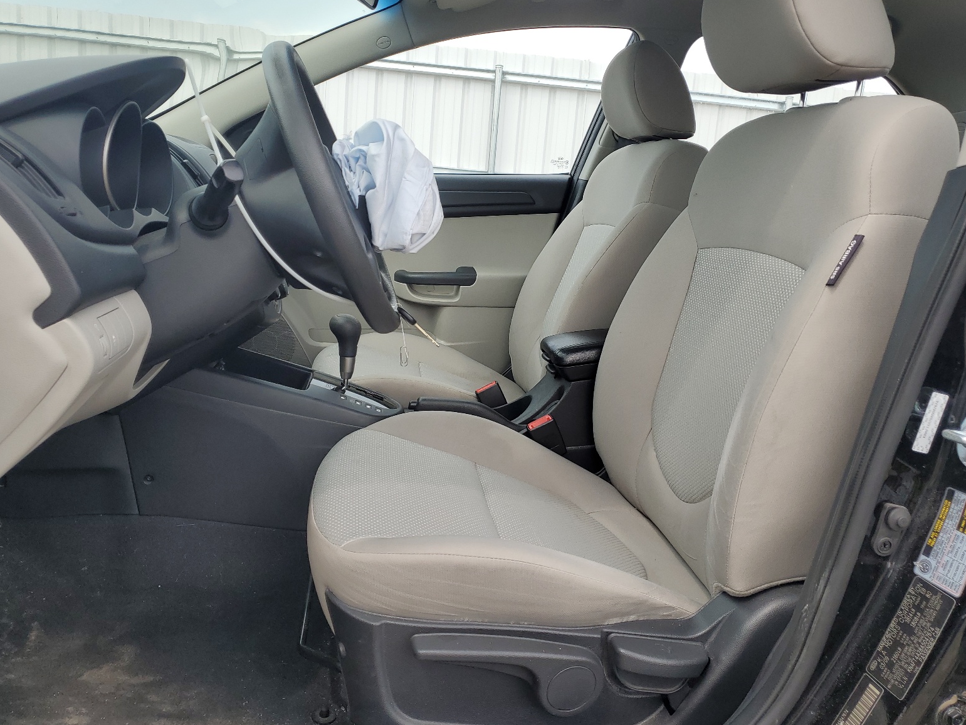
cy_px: 359
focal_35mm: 27
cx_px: 488
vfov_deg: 51.4
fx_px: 754
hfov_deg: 65.3
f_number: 1.5
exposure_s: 1/667
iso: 50
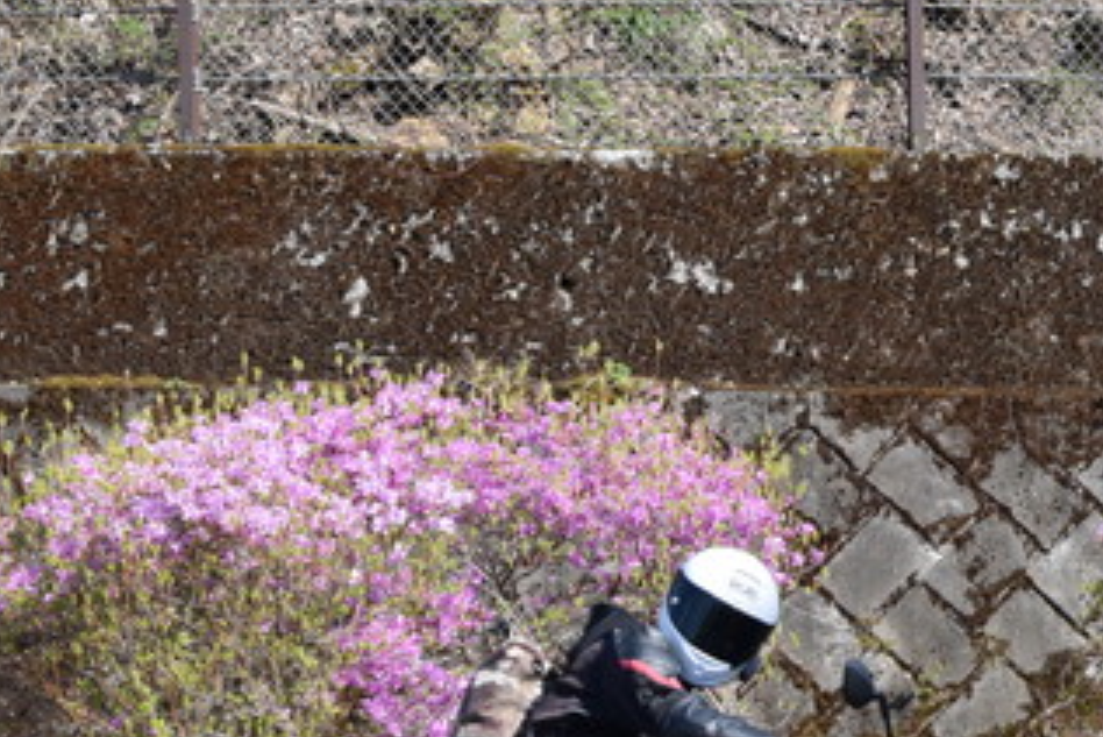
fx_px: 3868
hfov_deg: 16.1
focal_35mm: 126
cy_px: 700
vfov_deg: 10.8
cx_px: 925
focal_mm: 35
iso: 800
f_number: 8
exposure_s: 1/1000
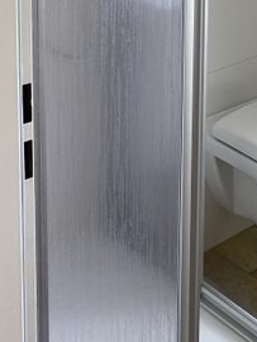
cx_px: 190
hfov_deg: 19.0
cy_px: -84
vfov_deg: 22.9
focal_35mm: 77
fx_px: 761
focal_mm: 4.25
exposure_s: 1/122
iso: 80
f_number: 1.8
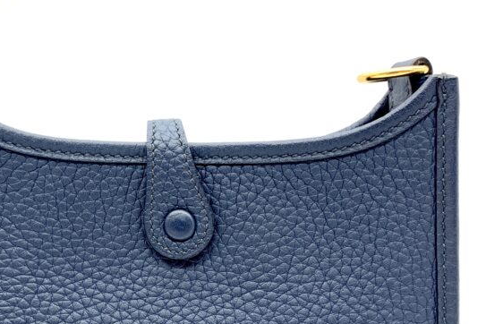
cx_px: 183
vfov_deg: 25.4
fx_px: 688
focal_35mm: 51
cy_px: 307
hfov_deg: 38.6
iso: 40
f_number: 1.8
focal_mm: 4.25
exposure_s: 1/100
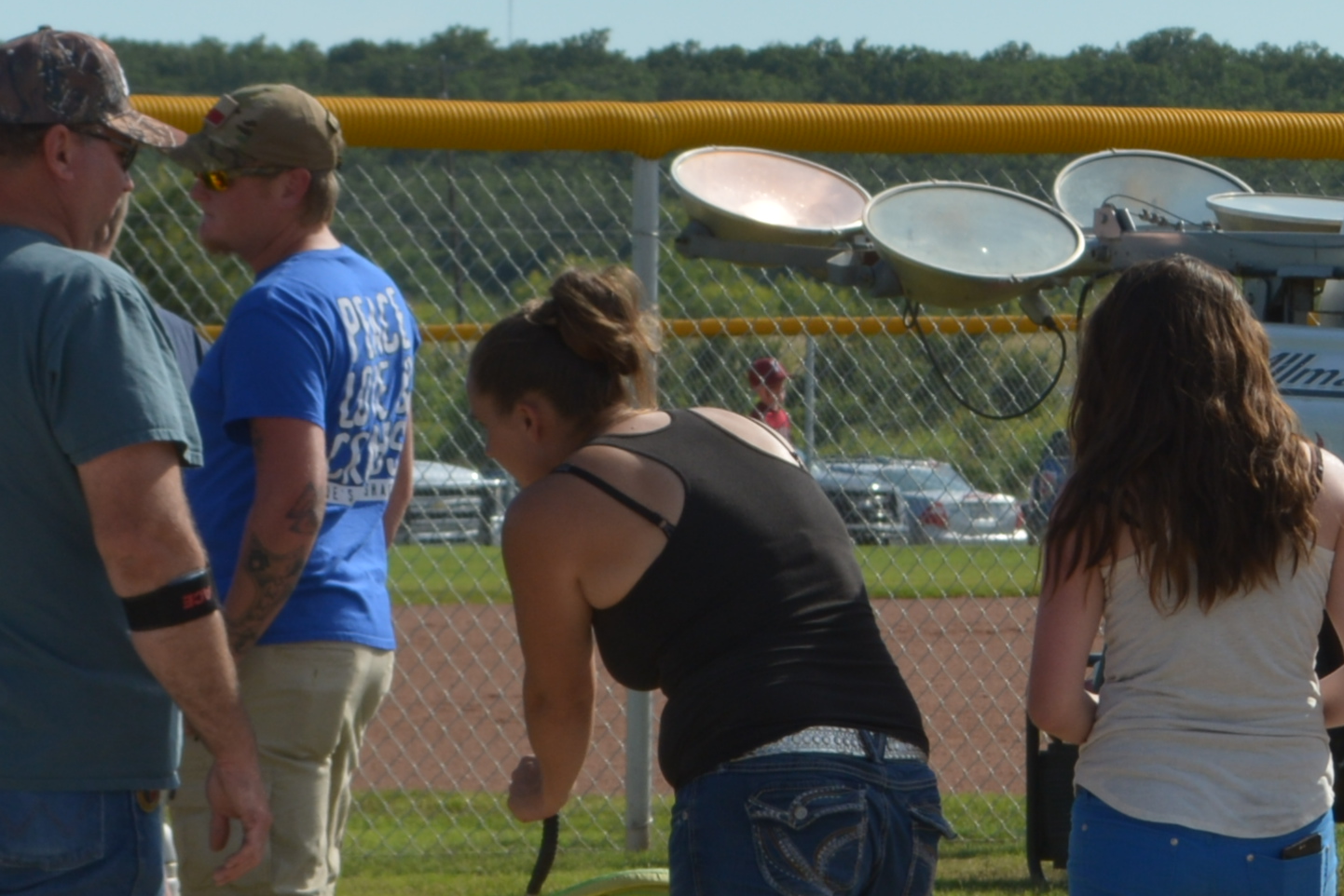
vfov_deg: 4.4
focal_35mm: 312
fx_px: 11650
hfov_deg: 6.5
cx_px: 2207
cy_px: 129
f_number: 11
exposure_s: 1/200
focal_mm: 50
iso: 100
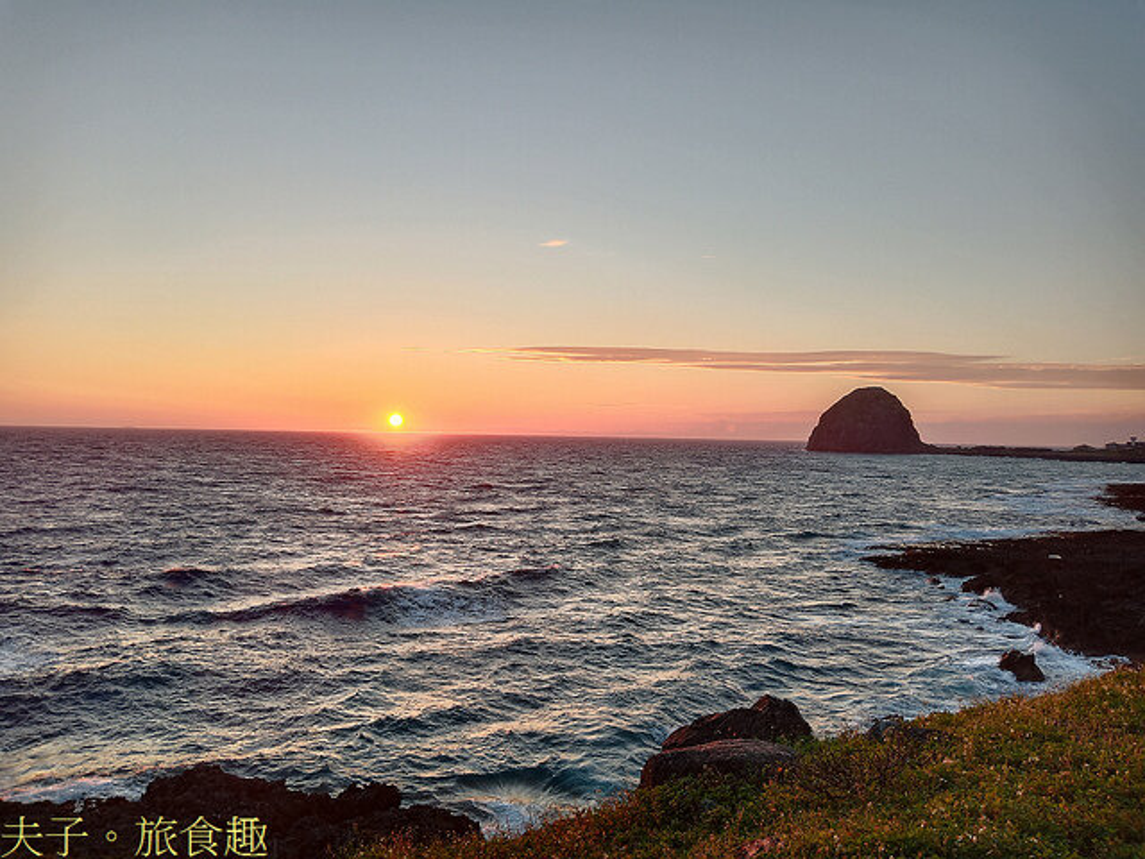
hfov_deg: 69.4
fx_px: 827
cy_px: 430
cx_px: 572
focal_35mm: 25
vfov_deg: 54.9
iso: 100
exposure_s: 1/180
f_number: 2
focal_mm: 3.87
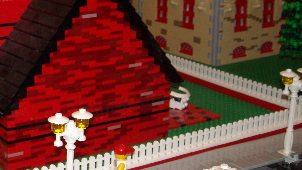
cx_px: 9
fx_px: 617
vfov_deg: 15.7
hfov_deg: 26.3
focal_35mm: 77
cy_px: 69
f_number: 2.8
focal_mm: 5.7
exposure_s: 1/60
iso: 200
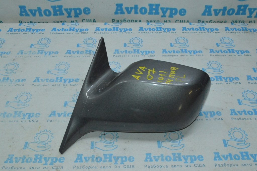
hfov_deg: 49.6
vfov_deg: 34.2
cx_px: 128
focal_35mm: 39
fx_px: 278
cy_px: 86
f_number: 16
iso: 4000
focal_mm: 26
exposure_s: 1/125
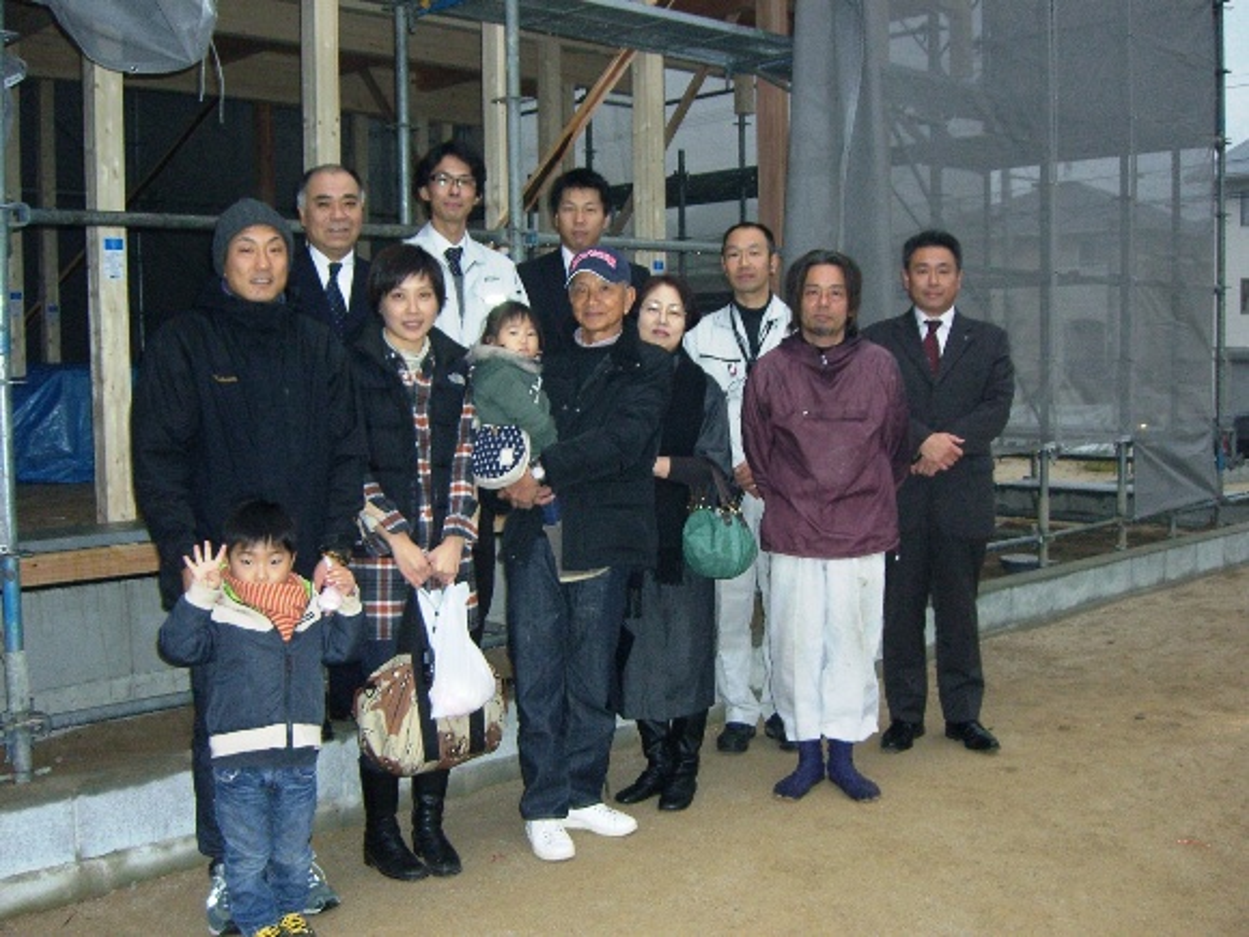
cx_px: 624
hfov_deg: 49.0
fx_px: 1371
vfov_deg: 37.7
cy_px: 468
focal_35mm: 38
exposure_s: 1/60
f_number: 2.8
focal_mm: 7.9
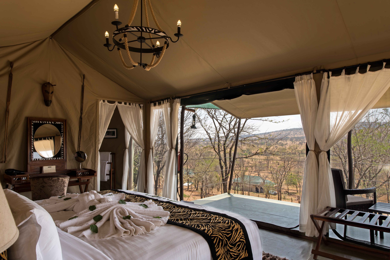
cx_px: 195
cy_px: 130
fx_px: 260
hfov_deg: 73.7
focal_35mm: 24
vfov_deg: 53.2
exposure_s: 1/50
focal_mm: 24
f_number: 10
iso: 100
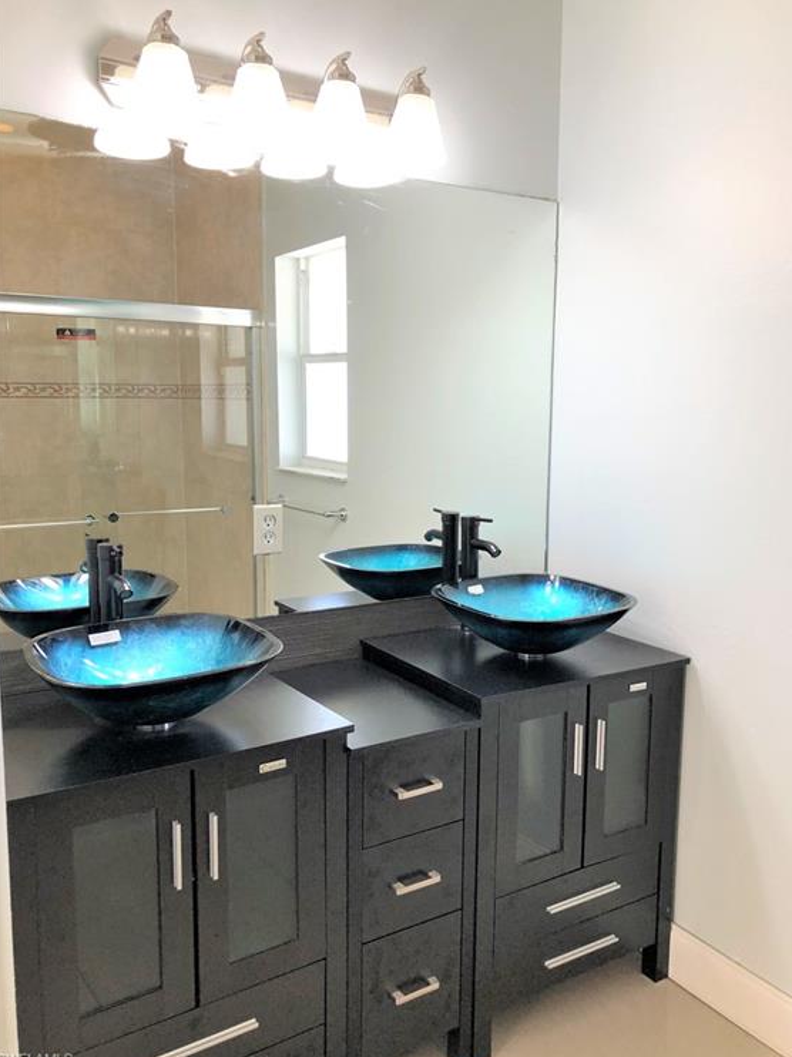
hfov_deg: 48.2
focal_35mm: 29
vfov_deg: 61.7
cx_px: 405
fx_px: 885
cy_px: 523
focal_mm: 3.99
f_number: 1.8
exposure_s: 1/40
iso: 25
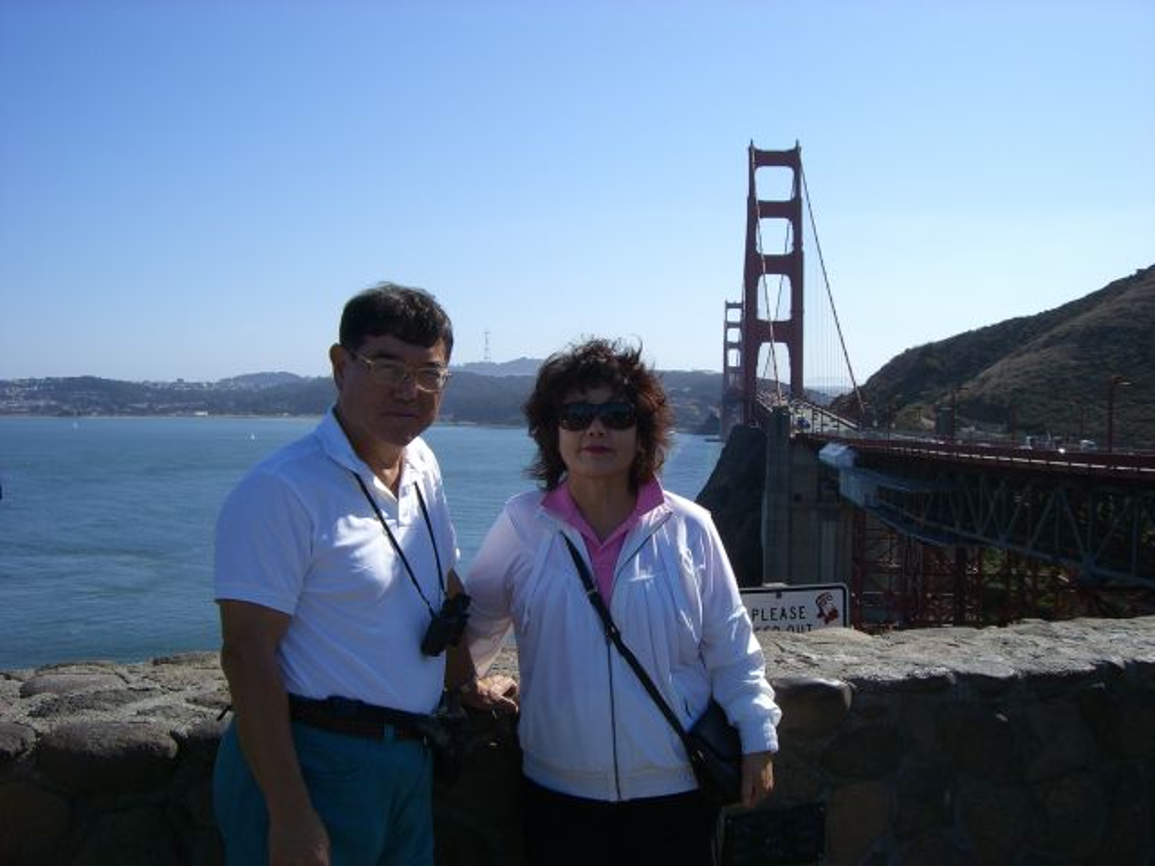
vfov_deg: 37.7
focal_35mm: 38
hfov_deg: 49.0
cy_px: 433
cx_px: 578
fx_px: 1268
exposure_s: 1/800
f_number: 4.3
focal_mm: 6.2
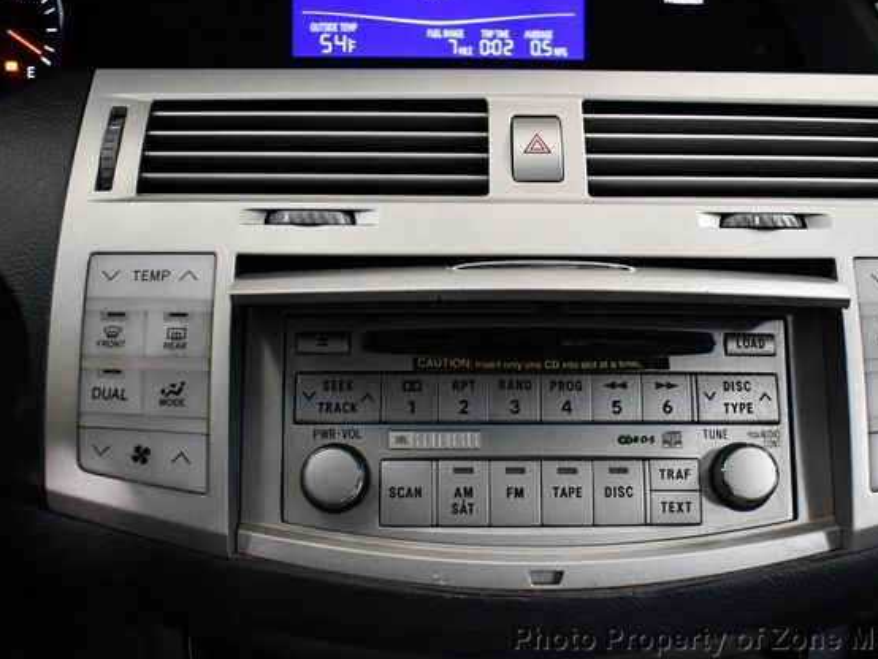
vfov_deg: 36.0
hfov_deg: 46.7
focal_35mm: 40
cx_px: 493
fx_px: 1015
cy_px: 330
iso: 2800
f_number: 3.5
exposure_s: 1/125
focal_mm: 18
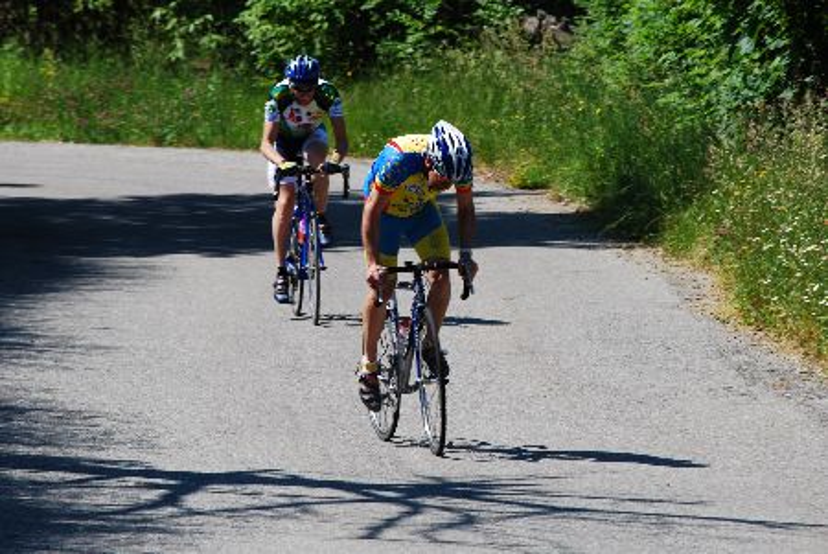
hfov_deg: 6.9
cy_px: 277
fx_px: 6907
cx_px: 414
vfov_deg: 4.6
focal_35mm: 300
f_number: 10
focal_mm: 200
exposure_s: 1/125
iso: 100
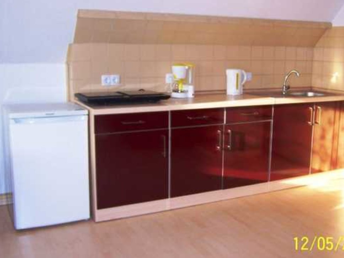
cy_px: 126
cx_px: 185
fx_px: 407
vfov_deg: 35.1
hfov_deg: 45.7
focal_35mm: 41
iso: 140
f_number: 2.8
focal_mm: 5.5
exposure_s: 1/60
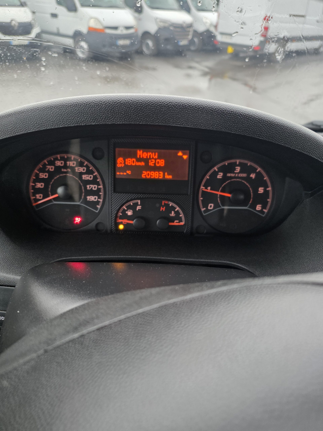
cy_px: 216
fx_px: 286
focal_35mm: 23
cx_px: 162
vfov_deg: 73.9
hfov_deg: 58.9
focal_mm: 6.25
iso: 200
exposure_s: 1/180
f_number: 1.7
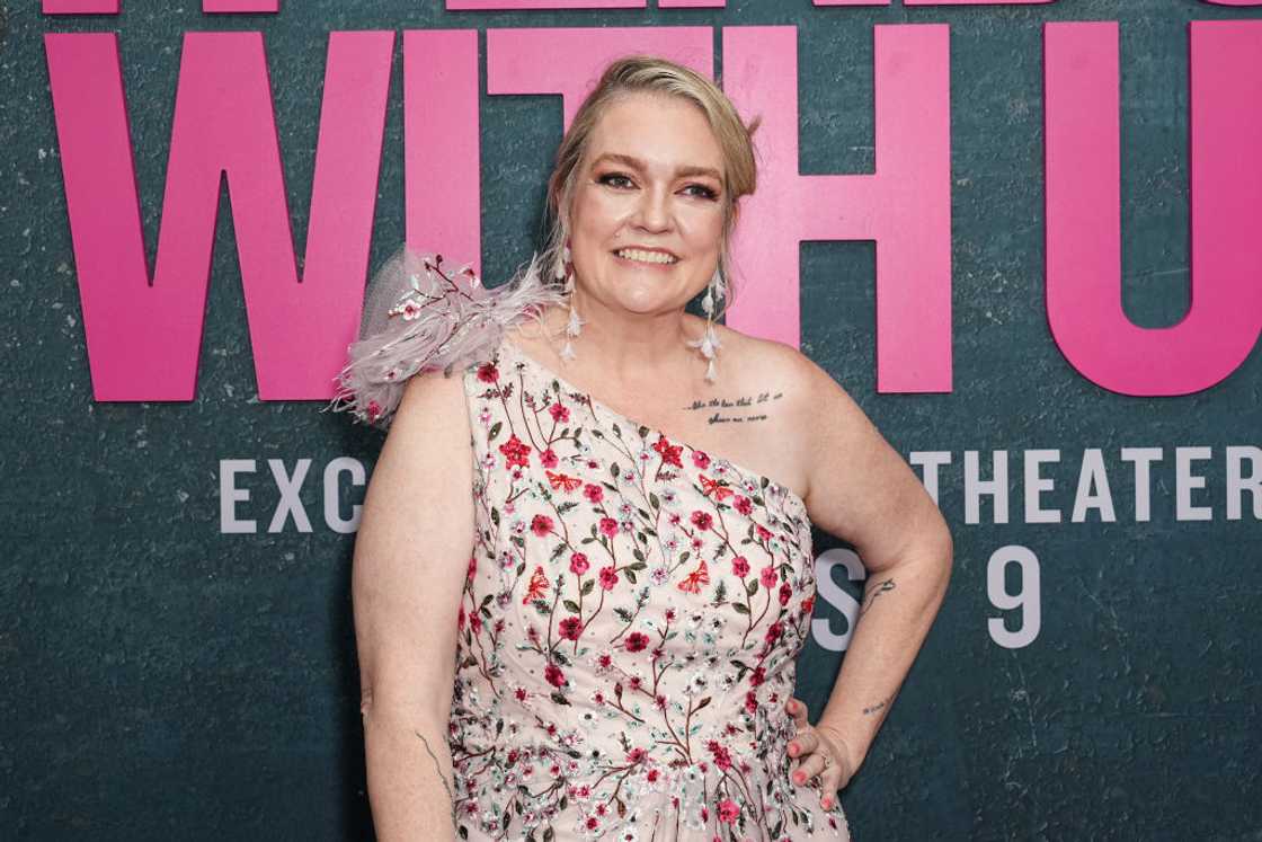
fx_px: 1753
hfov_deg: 39.6
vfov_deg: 27.0
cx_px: 631
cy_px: 421
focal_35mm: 50
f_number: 5.6
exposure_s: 1/200
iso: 800
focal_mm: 50
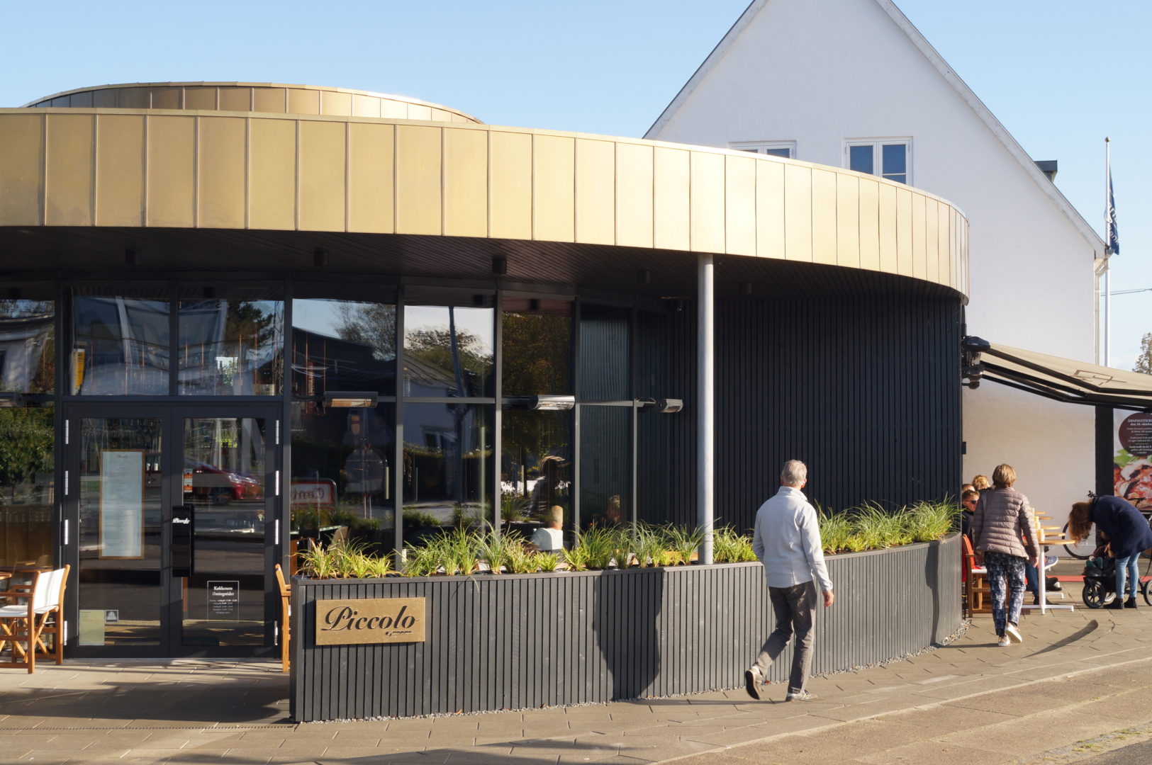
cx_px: 576
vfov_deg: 25.9
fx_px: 1662
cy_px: 382
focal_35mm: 52
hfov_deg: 38.2
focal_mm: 35
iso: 100
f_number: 9
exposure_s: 1/100
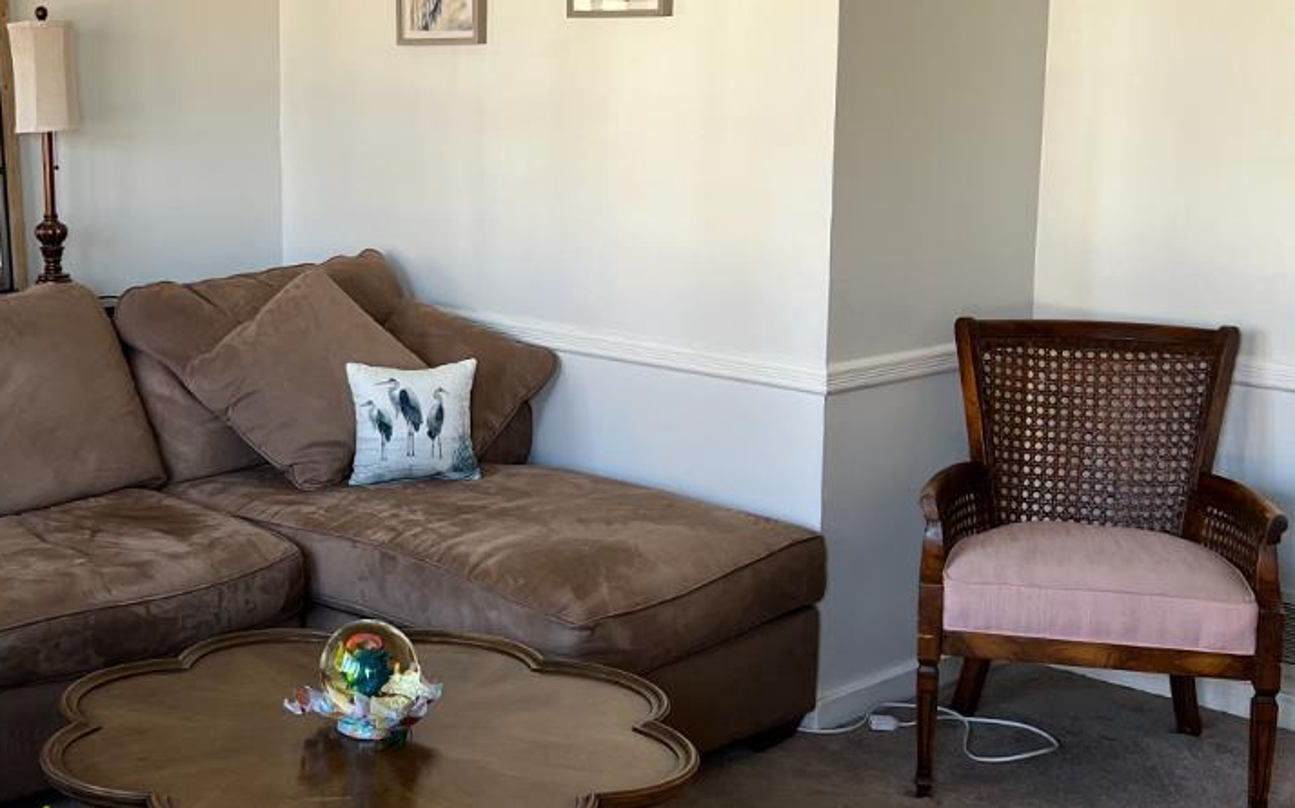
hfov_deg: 34.4
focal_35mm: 58
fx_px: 2046
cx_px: 323
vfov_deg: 22.3
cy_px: 368
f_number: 1.5
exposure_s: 1/121
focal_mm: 5.7
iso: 100
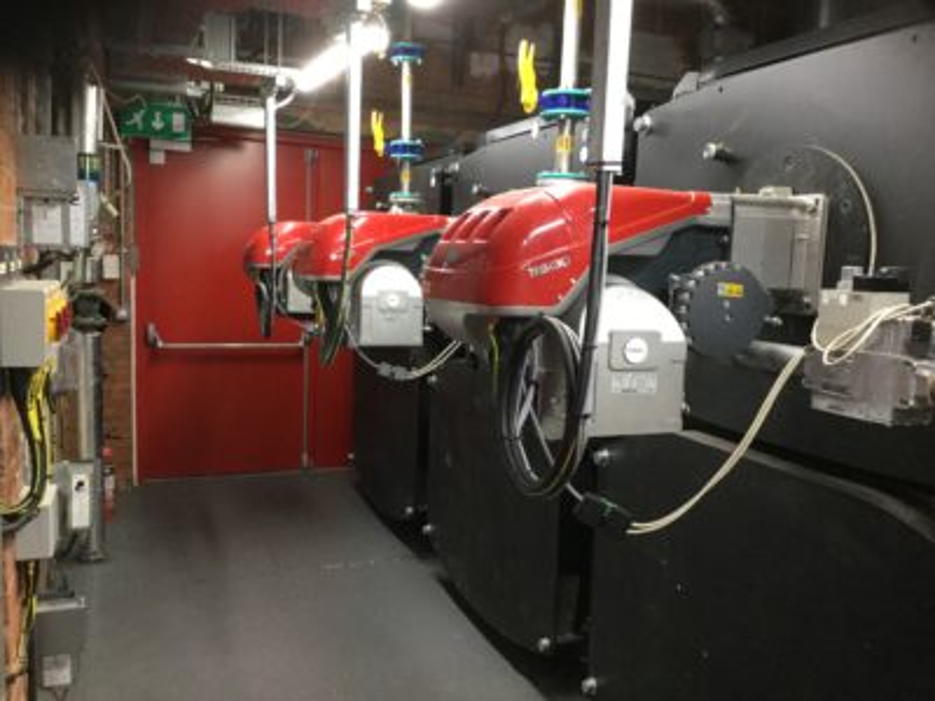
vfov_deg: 45.4
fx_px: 837
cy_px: 350
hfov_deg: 58.4
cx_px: 468
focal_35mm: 31
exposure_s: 1/33
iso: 200
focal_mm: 3.3
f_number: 2.4
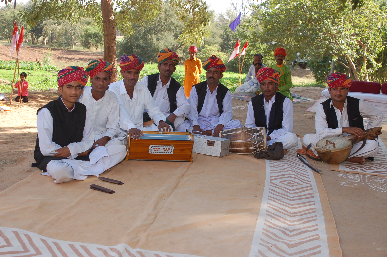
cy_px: 128
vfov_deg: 26.4
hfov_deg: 38.9
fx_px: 547
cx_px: 194
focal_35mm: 51
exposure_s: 1/200
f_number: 7.1
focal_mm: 34
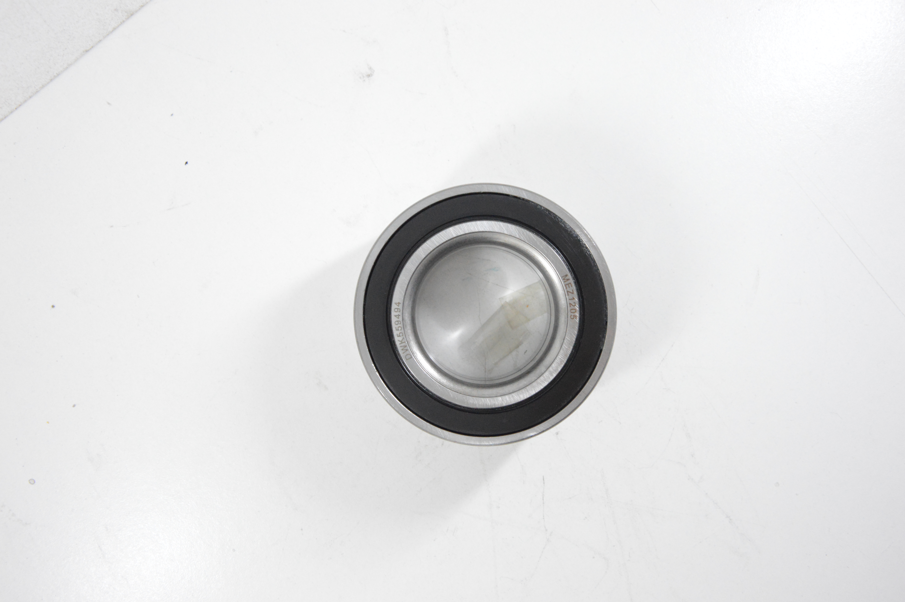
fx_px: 1206
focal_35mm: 48
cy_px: 301
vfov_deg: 28.0
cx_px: 452
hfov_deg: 41.1
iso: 3200
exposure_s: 1/100
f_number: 7.1
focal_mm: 32
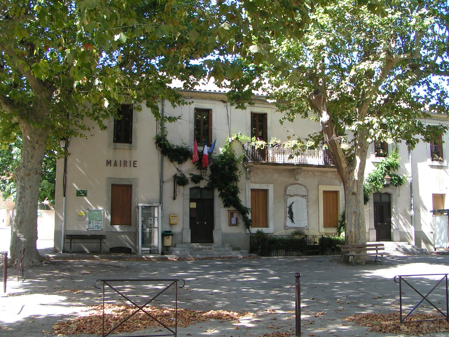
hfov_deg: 49.0
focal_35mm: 38
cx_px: 224
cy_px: 168
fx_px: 493
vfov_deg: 37.7
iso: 50
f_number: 5.6
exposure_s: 1/50
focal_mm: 5.8
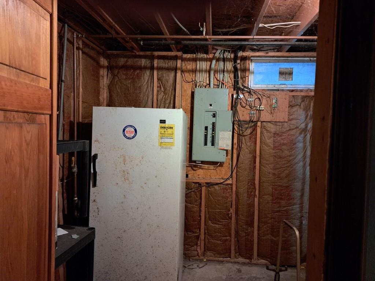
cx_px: 188
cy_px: 140
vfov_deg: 56.8
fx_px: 260
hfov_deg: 71.6
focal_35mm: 24
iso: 800
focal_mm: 5.23
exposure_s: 1/20
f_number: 1.8
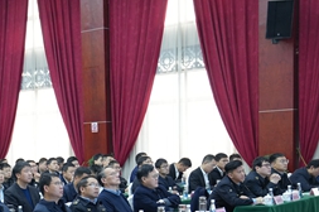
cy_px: 217
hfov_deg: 24.9
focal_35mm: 76
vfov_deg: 17.4
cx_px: -26
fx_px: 673
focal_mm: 32
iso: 2500
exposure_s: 1/160
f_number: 4
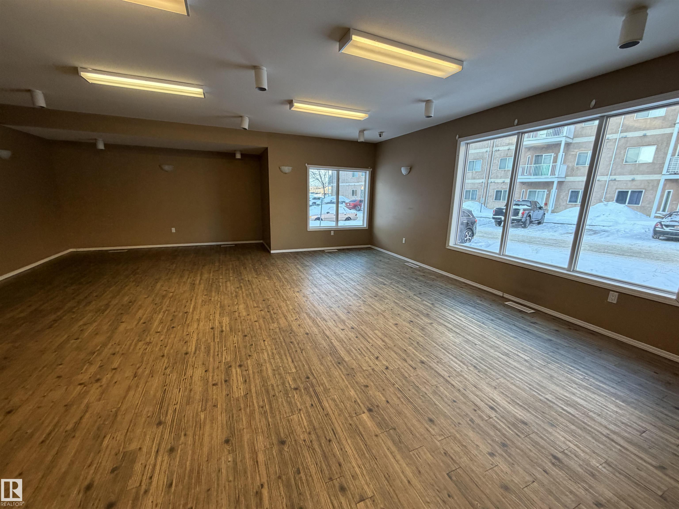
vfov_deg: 85.7
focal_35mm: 14
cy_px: 254
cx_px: 340
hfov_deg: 102.1
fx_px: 275
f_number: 2.2
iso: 200
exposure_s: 1/120
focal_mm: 2.22
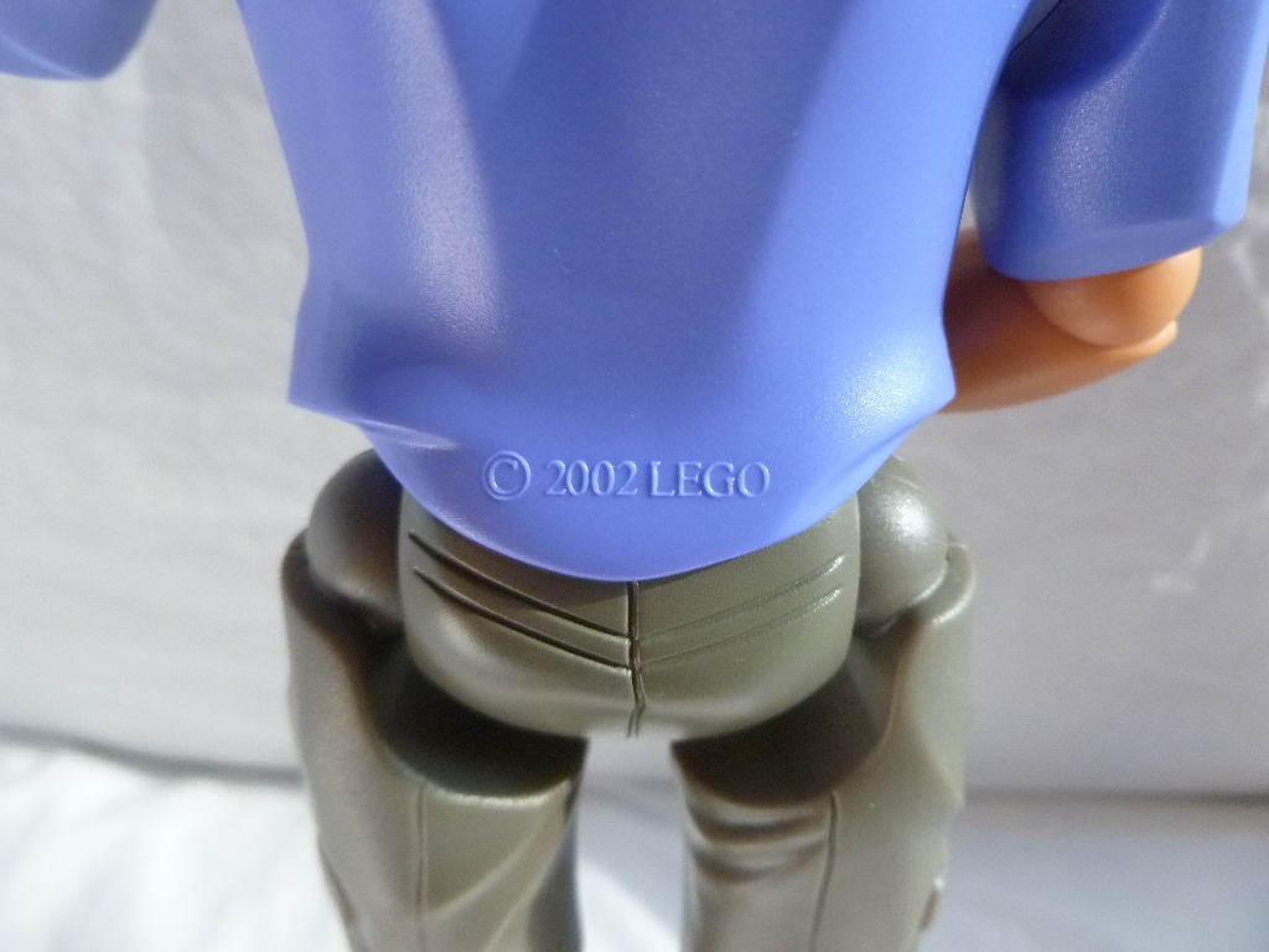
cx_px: 634
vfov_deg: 49.7
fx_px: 1026
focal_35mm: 28
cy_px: 476
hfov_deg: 63.4
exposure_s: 1/25
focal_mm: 5
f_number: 3.3
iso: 400
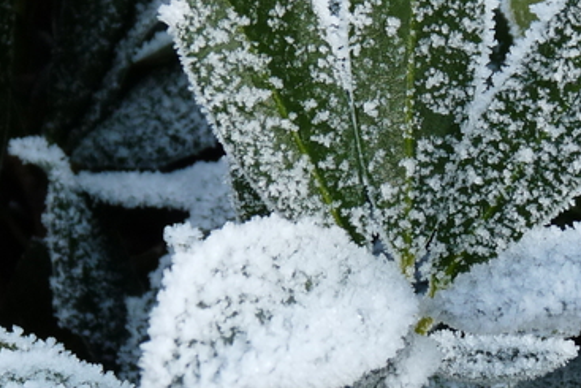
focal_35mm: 228
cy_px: 106
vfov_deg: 6.0
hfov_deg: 9.0
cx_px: 450
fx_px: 3681
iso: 100
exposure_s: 1/160
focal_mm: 13.3
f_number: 4
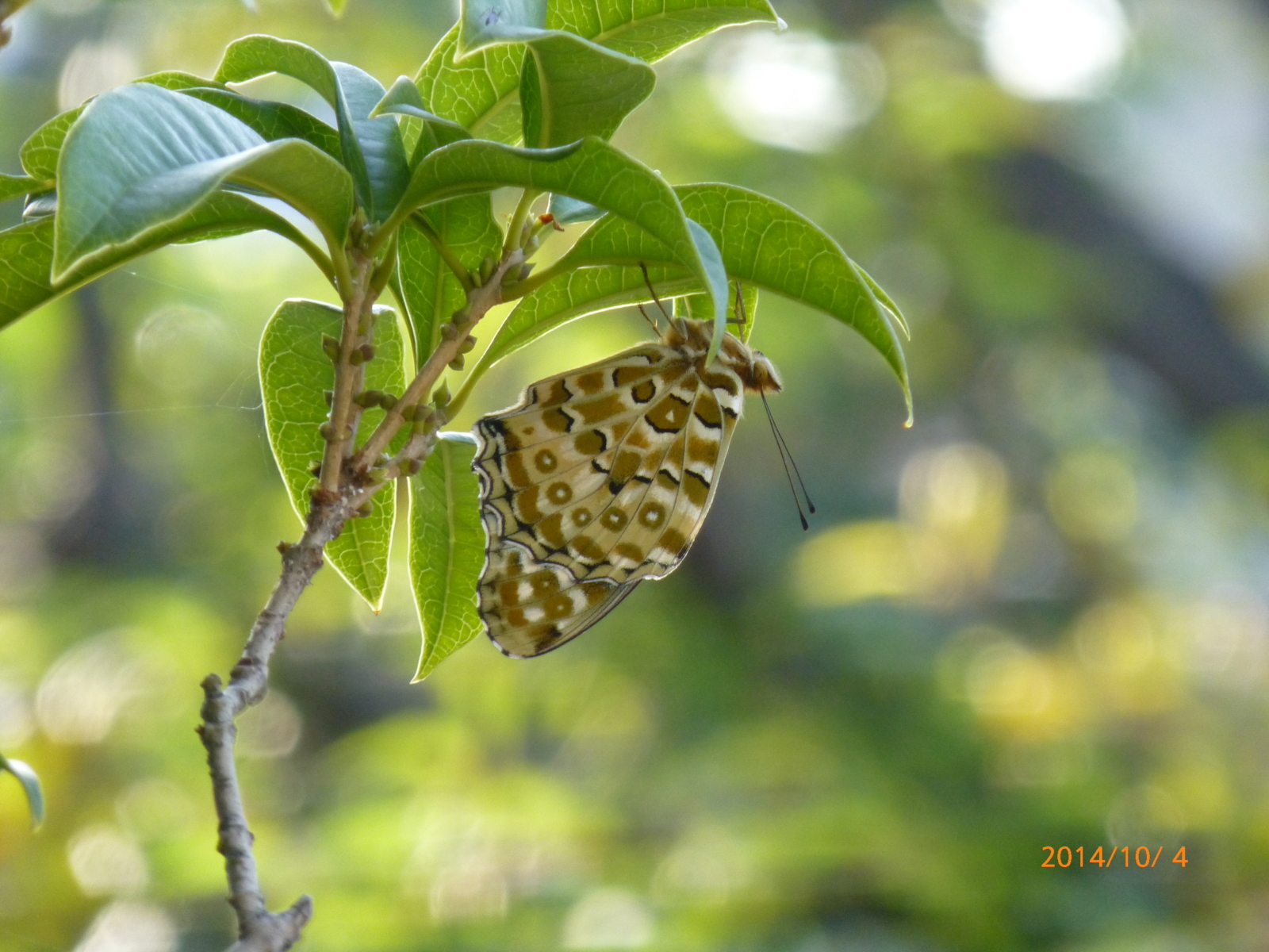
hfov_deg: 4.1
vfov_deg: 3.1
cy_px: 476
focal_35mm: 480
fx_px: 17596
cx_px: 634
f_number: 6.4
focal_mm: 86
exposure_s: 1/100
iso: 400
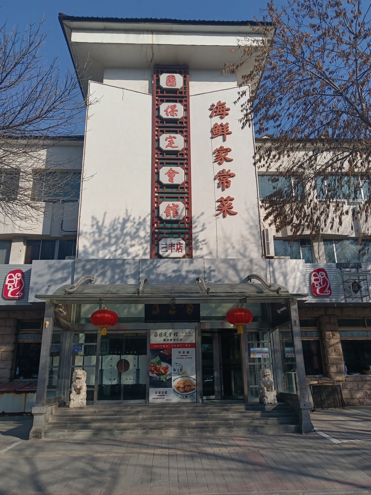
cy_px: 248
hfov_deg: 51.4
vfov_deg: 65.3
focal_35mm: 27
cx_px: 186
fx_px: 386
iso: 101
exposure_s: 1/1111
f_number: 1.9
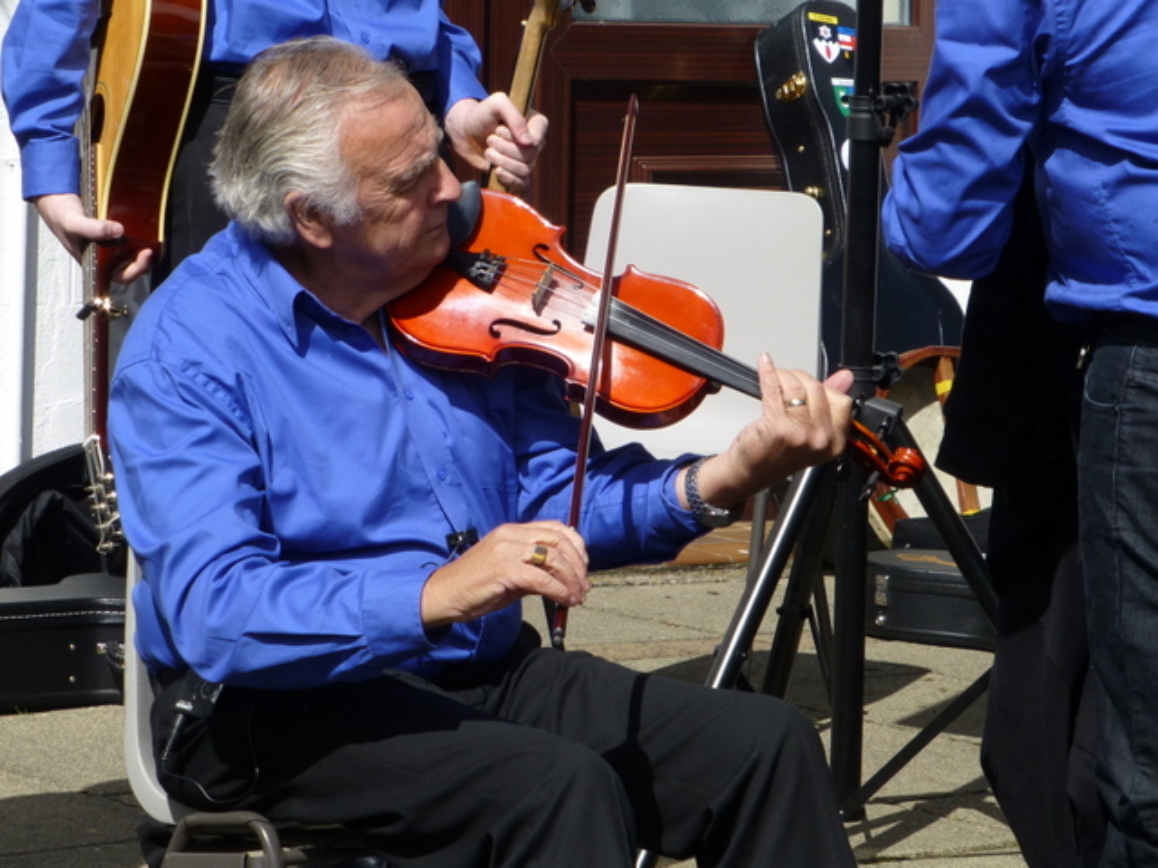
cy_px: 434
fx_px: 4851
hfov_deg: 13.6
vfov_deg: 10.2
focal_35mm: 145
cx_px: 579
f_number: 5.4
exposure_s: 1/500
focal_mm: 25.9
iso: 100
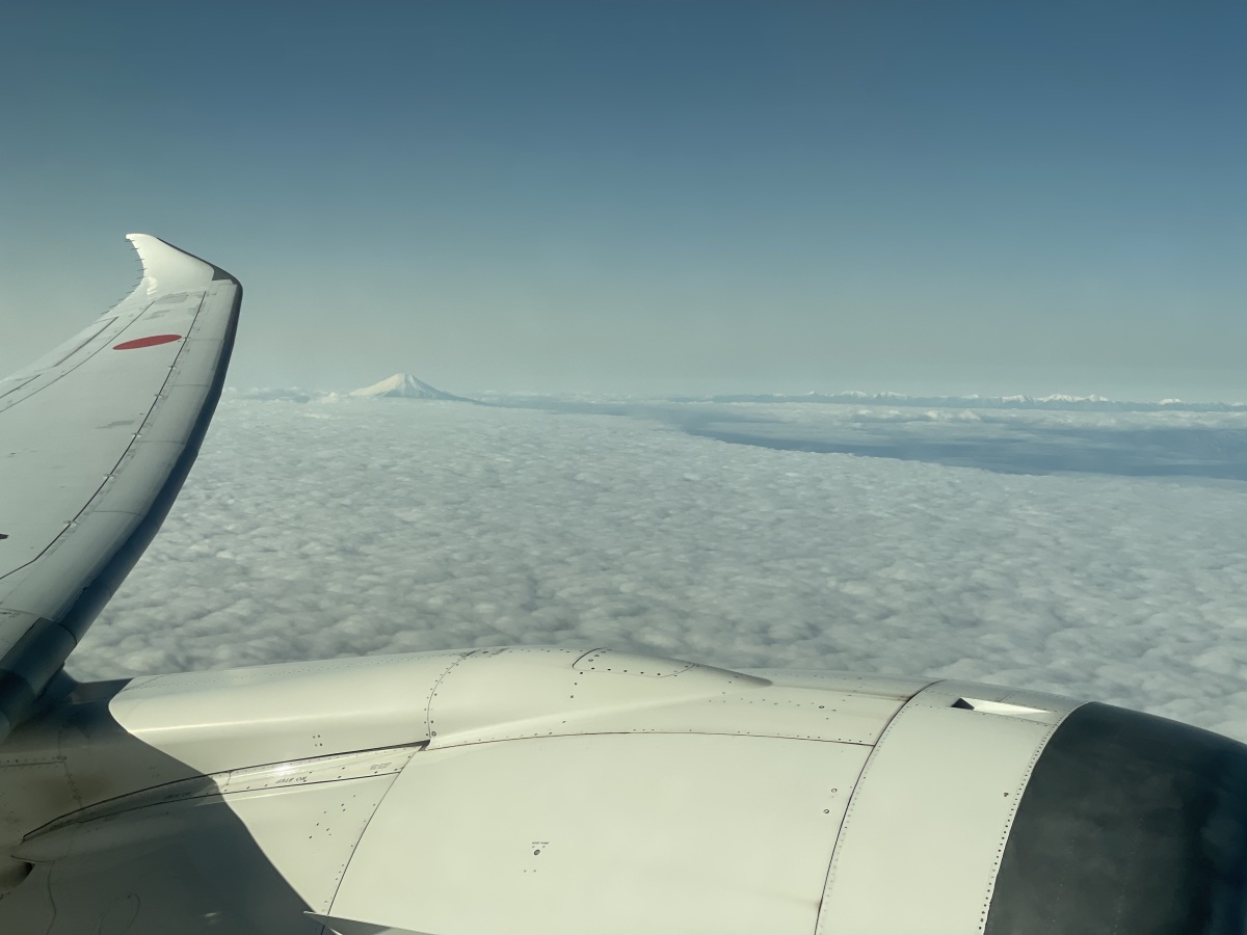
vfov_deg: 28.0
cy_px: 468
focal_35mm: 52
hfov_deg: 36.8
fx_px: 1873
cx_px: 624
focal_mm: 6
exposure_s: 1/2660
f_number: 2
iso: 25
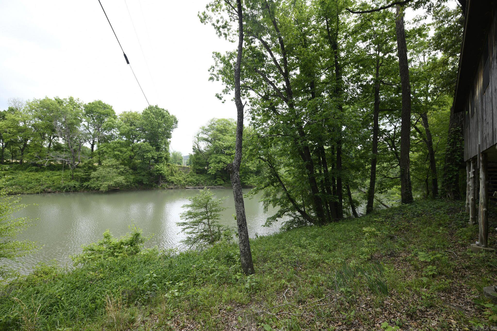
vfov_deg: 81.2
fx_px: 193
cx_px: 248
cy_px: 166
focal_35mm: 14
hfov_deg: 104.3
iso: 64
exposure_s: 1/100
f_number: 5
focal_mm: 14
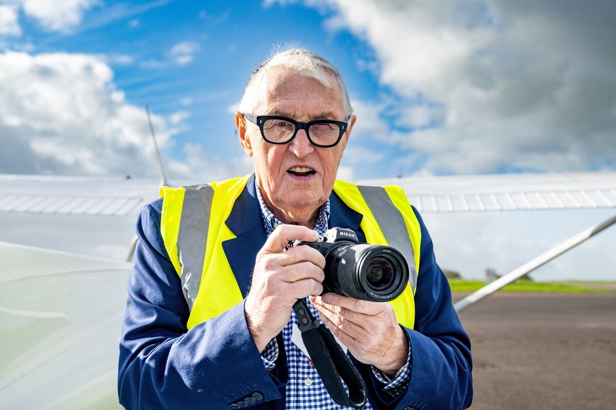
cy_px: 205
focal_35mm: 49
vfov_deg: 27.5
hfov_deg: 40.4
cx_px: 308
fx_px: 838
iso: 250
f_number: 4
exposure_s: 1/1600
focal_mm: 33
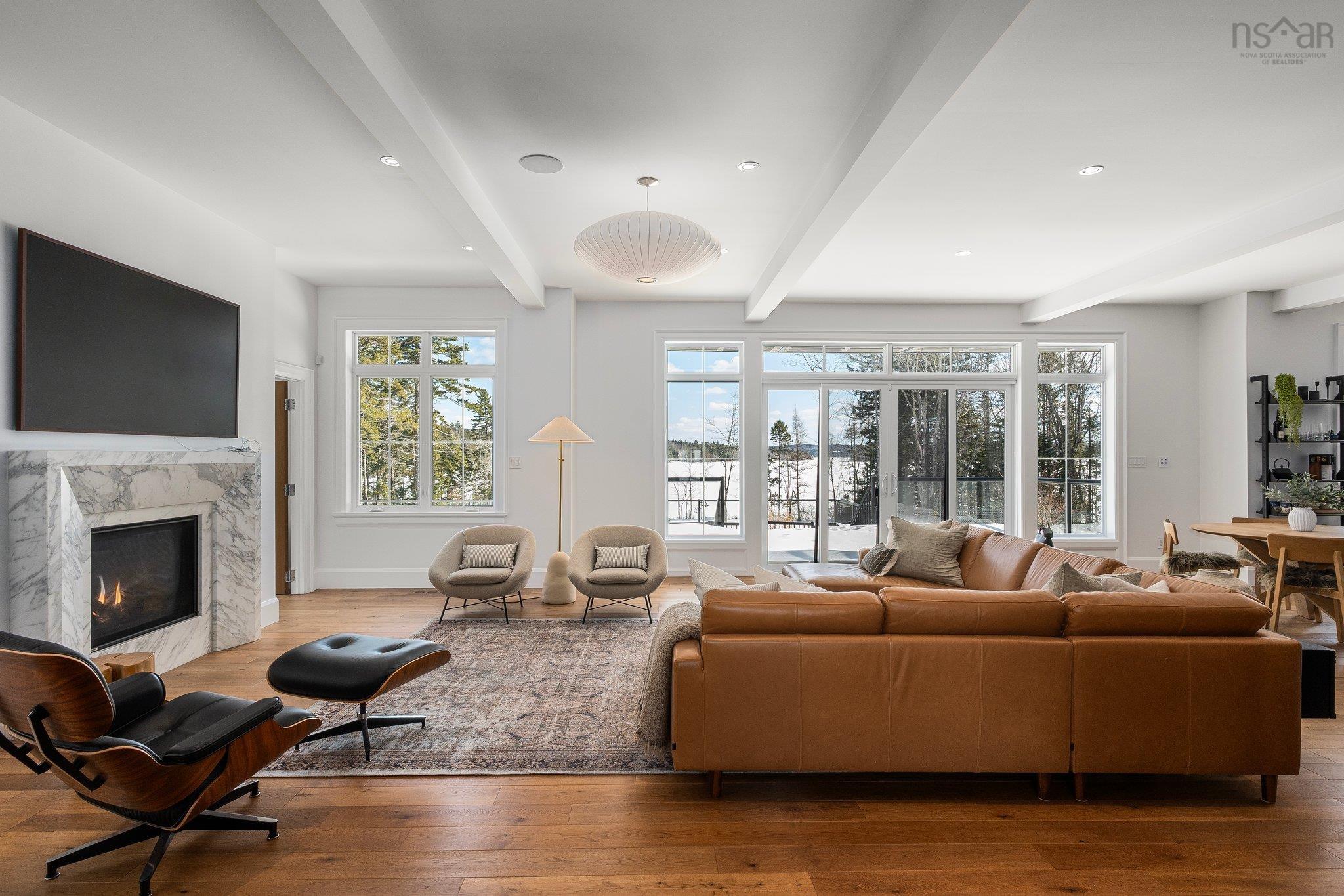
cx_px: 672
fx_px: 672
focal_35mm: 18
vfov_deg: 67.4
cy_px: 448
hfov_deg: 90.0
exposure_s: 1/200
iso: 320
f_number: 9
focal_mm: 12
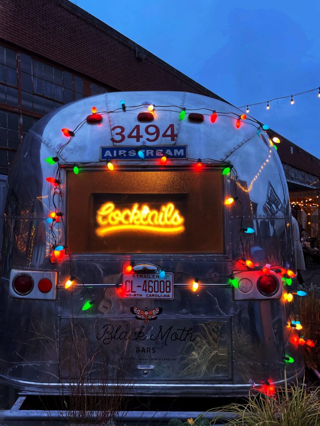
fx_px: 320
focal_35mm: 26
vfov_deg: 67.3
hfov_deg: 53.1
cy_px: 213
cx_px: 160
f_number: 1.6
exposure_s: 1/120
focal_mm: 4.2
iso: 100
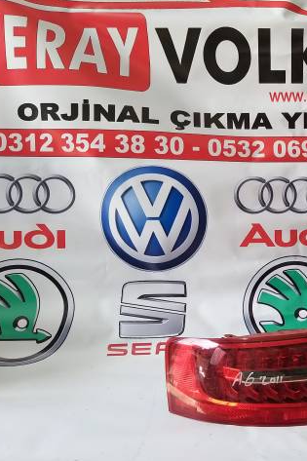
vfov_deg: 50.7
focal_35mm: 38
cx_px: 286
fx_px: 486
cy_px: 231
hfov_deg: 32.9
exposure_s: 1/167
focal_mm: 3.93
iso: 50
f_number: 1.7
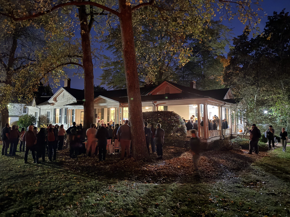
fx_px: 209
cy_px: 104
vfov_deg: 54.9
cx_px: 140
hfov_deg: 69.4
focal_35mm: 25
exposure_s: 1/9
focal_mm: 6.76
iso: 3200
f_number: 1.78
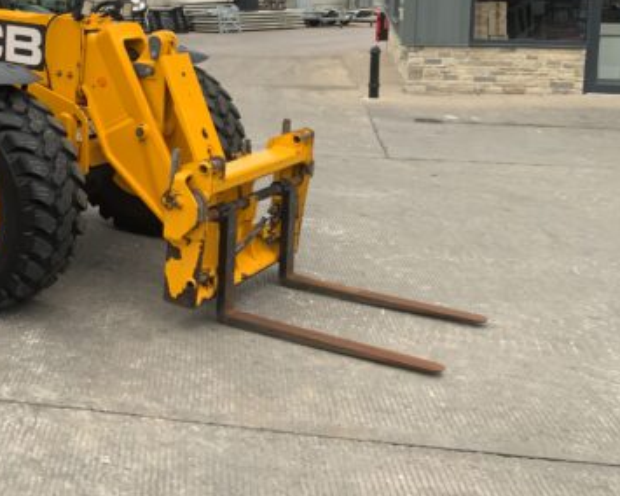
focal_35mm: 51
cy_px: 91
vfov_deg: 29.0
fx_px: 936
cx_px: 63
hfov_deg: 34.6
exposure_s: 1/210
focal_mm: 3
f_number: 1.8
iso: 16
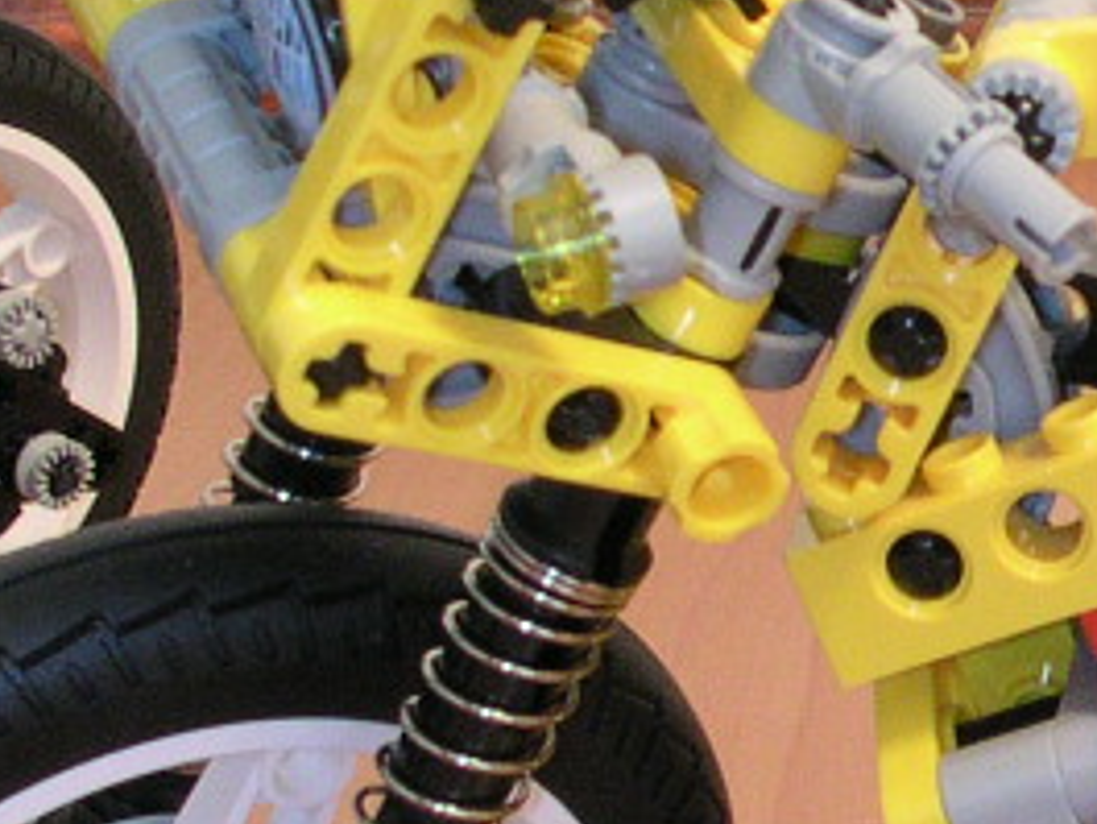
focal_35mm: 143
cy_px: 770
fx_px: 4534
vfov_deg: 10.3
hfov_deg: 13.2
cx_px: 1482
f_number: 4.5
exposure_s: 1/3.3
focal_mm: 5.6
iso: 200
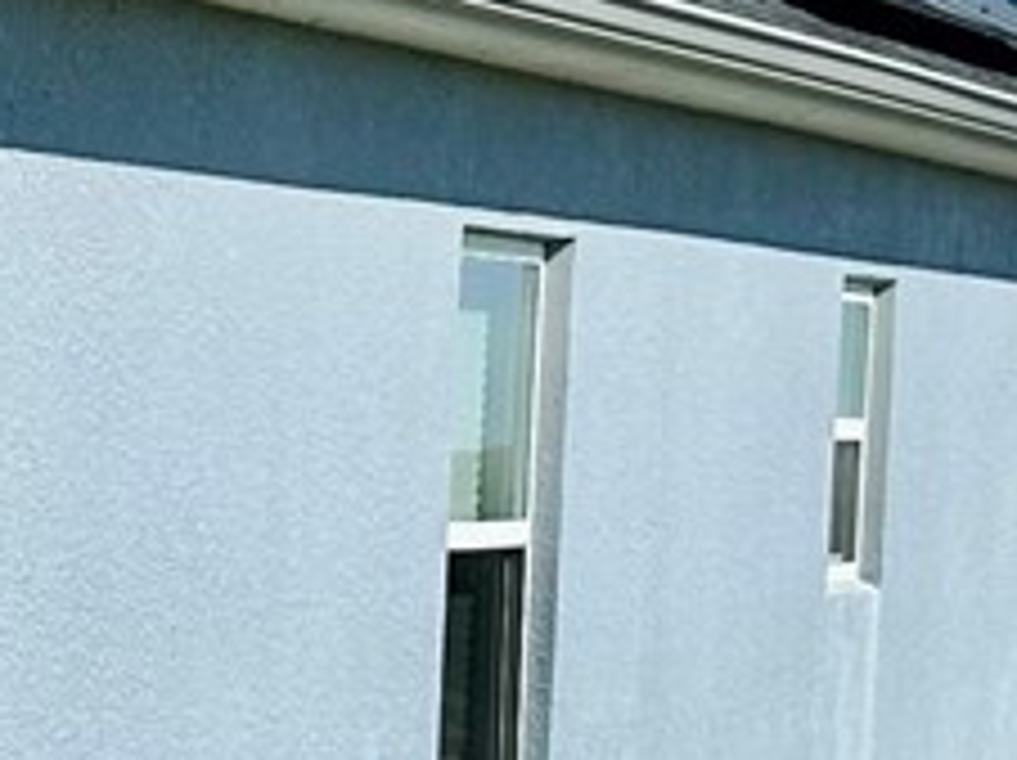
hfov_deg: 10.8
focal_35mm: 170
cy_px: 913
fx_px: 4989
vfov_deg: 8.6
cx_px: -922
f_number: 1.78
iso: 80
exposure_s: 1/5525
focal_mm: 6.86
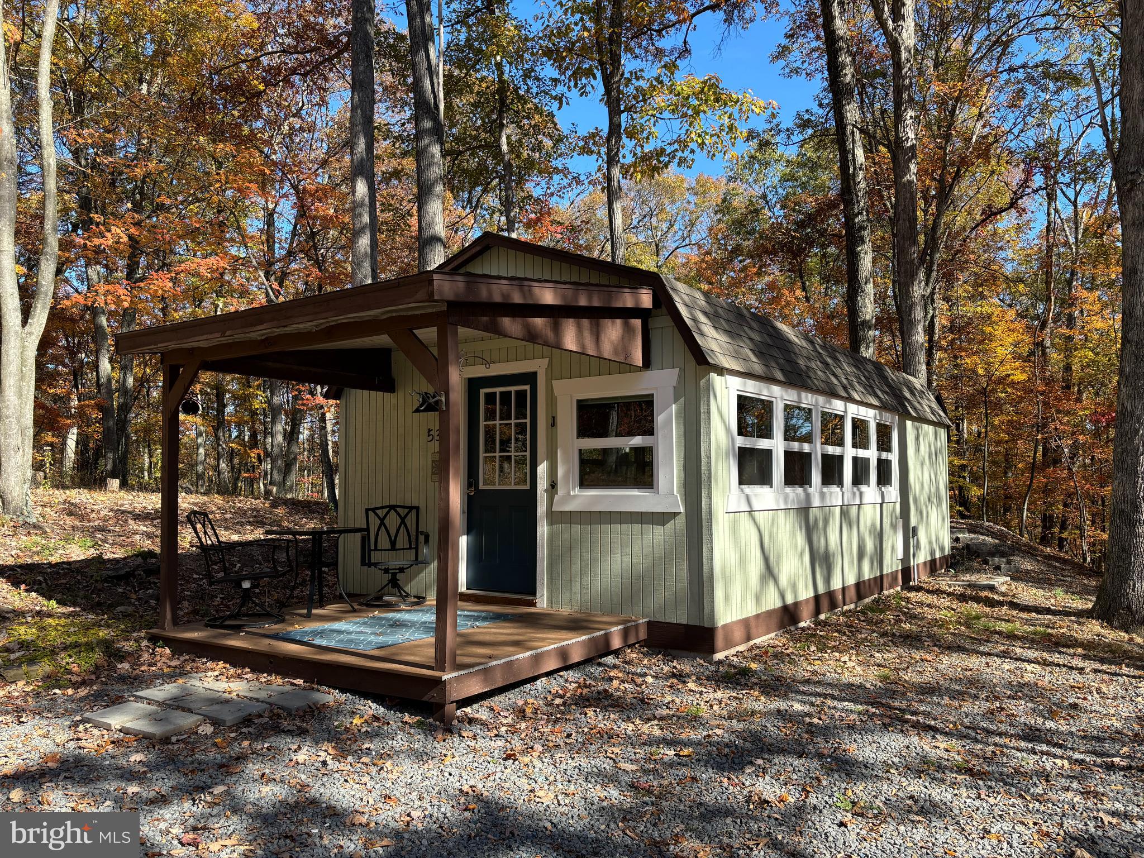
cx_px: 572
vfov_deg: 53.1
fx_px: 859
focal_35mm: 26
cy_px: 429
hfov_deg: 67.3
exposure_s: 1/951
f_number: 1.6
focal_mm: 5.96
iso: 50
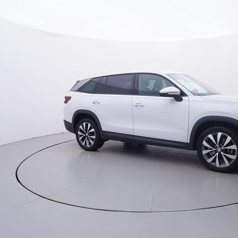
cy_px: 120
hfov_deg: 53.6
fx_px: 231
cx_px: 157
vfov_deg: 54.6
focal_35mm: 30
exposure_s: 1/80
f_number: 5
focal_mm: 15
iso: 200
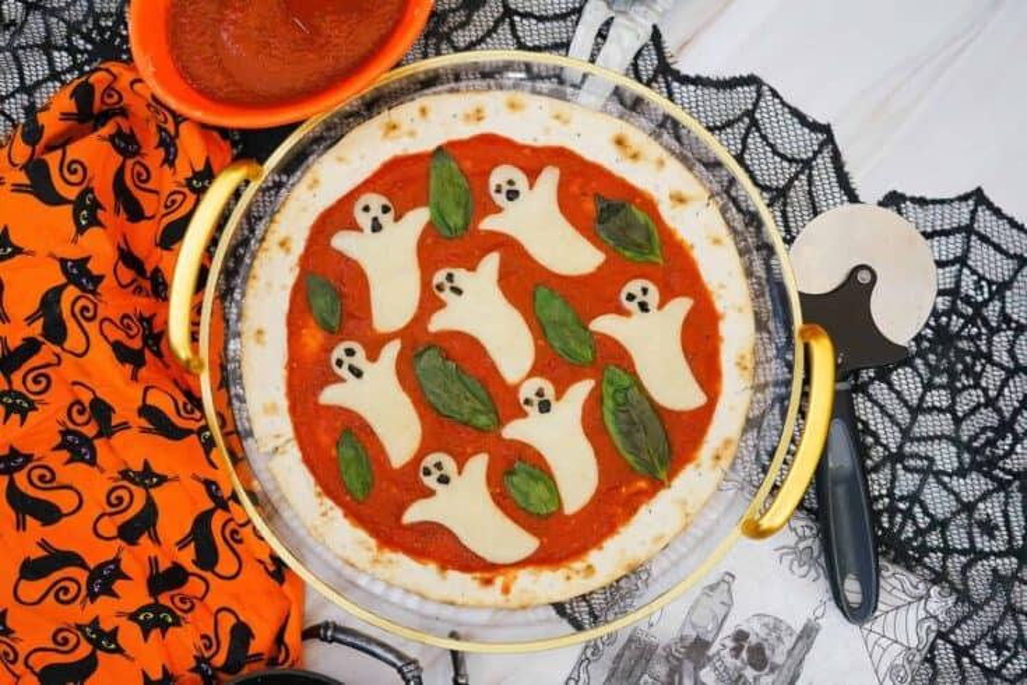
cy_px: 342
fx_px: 1426
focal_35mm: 50
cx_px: 514
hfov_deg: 39.6
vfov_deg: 27.0
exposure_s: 1/60
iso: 1000
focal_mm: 50
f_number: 4
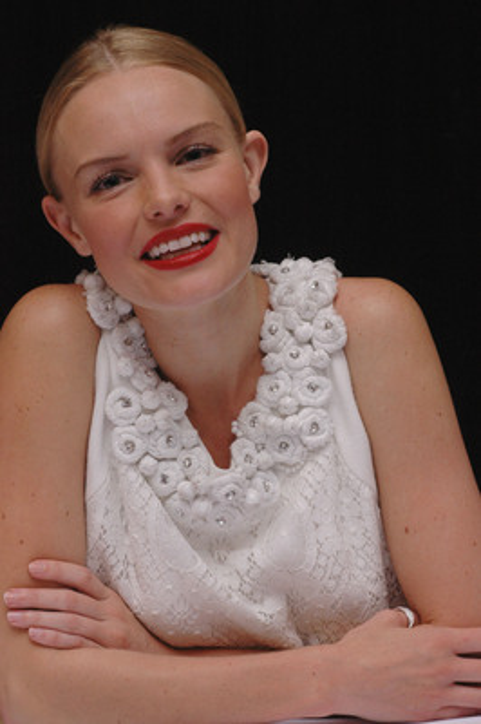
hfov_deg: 9.9
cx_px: 240
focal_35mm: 138
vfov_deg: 14.9
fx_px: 2770
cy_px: 362
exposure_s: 1/400
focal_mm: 92
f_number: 10
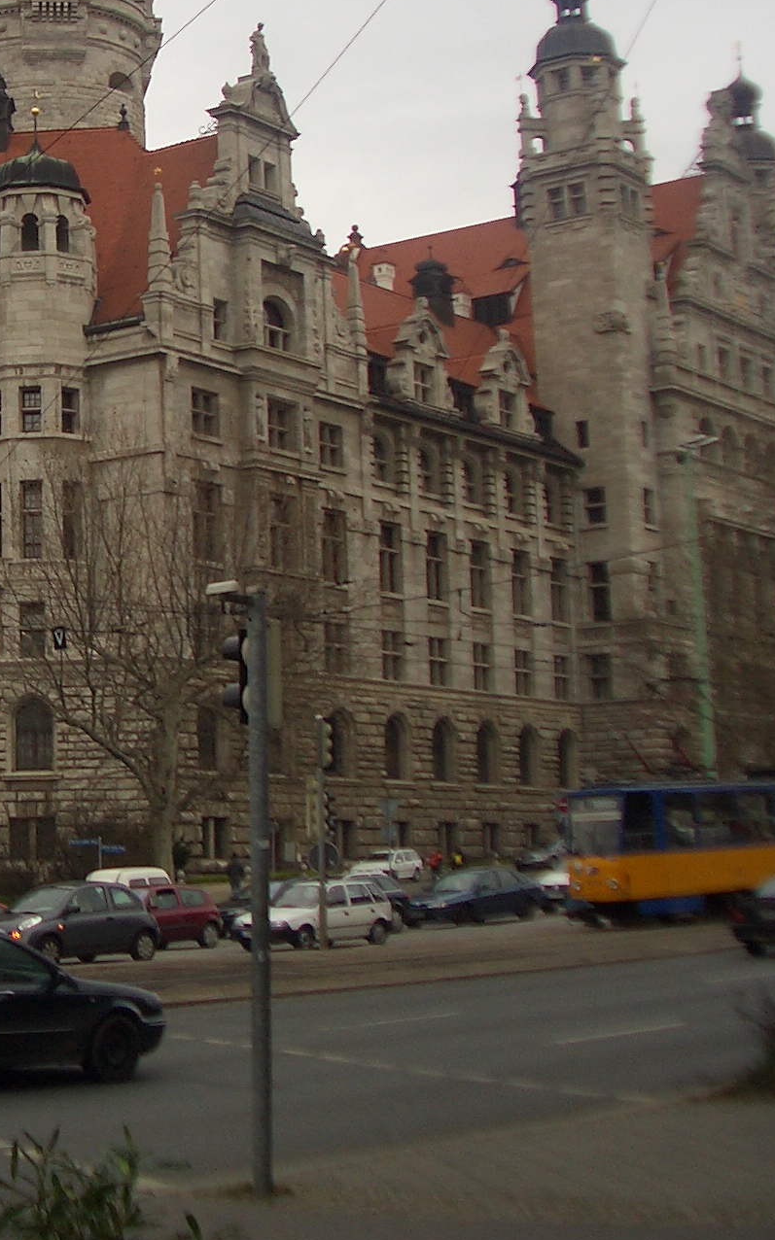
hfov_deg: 18.8
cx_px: -40
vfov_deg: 30.4
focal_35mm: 67
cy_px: 405
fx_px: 2265
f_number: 2.6
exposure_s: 1/250
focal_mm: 5.8
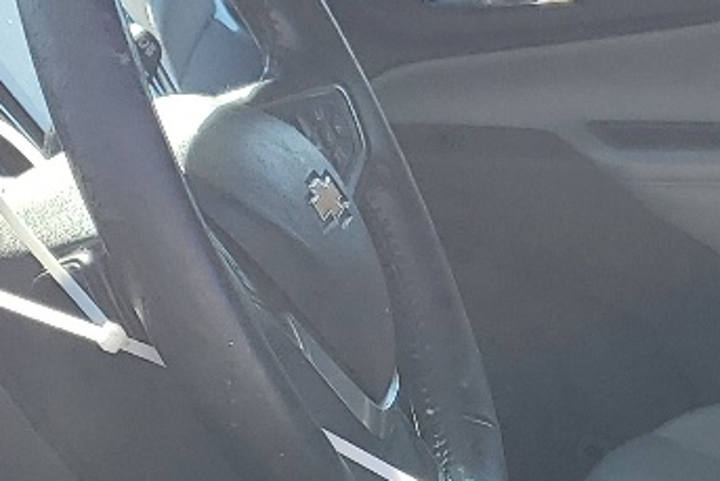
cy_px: 521
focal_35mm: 126
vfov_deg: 10.8
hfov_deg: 16.1
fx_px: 2521
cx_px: 577
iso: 50
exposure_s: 1/769
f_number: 1.5
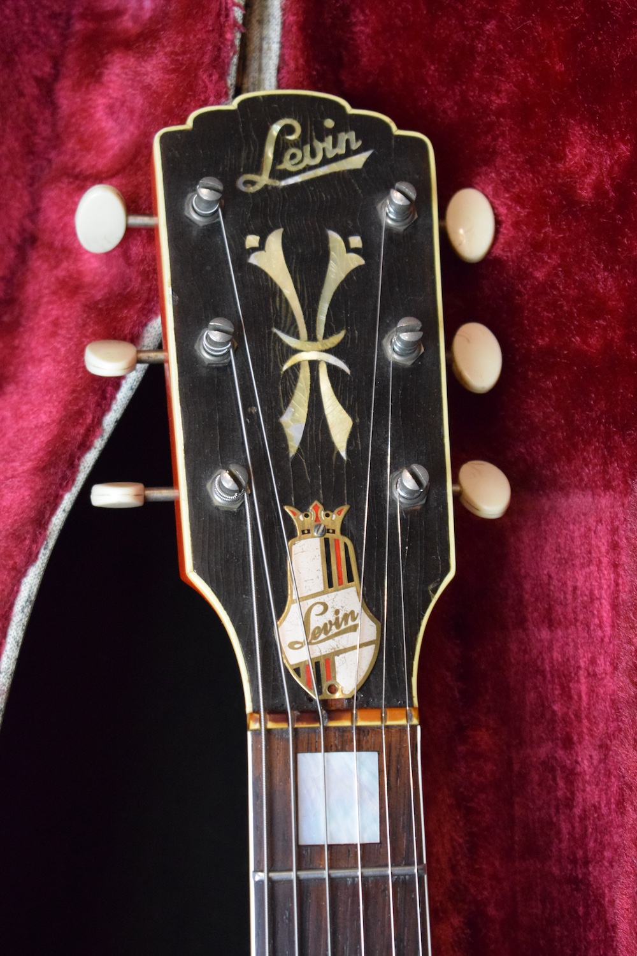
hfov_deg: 16.6
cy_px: 478
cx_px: 318
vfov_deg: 24.6
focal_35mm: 82
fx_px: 2190
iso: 4500
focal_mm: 55
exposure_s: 1/60
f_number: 5.6
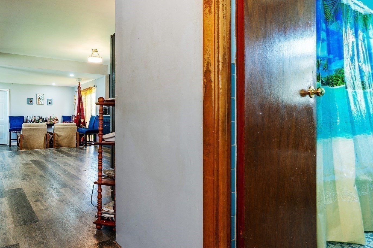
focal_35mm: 24
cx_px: 165
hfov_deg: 73.5
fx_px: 249
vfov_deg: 53.0
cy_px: 112
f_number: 6.3
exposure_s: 1/3
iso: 100
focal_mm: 16
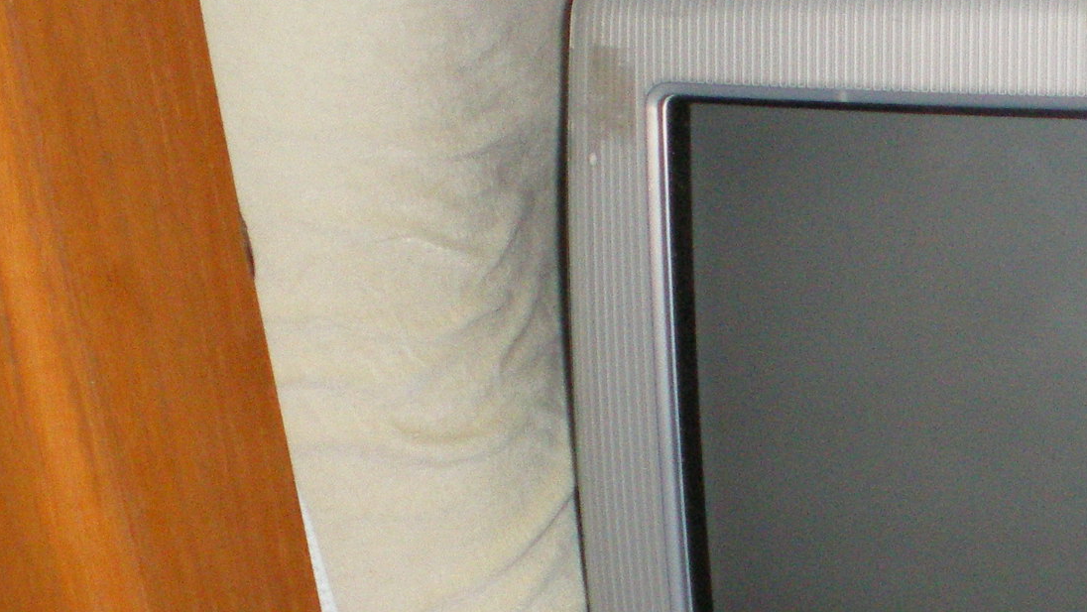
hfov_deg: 23.2
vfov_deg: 13.9
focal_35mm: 87
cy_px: 366
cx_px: 1141
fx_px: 2508
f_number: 3.1
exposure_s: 1/50
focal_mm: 6.3
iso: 400
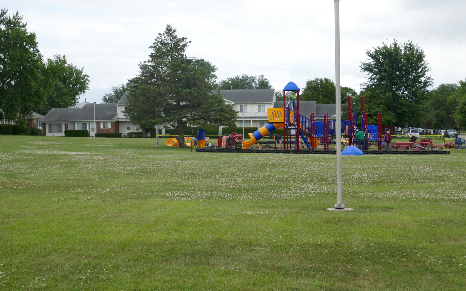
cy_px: 141
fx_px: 686
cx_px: 233
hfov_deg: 37.5
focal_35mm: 54
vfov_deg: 24.0
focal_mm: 19.1
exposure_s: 1/500
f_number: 4.1
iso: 125
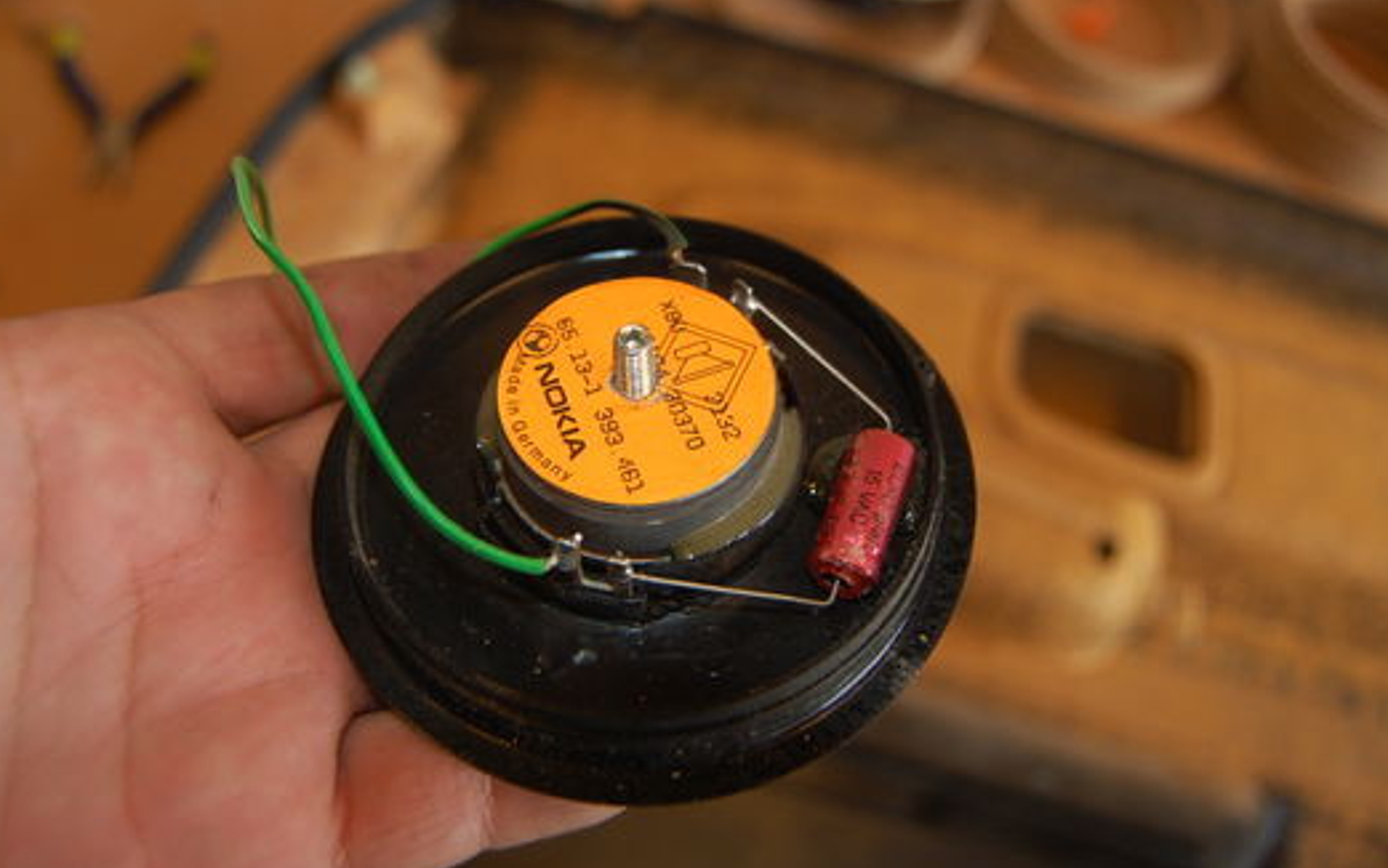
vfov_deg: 35.6
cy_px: 359
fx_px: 1348
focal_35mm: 36
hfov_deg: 54.4
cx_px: 647
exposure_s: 1/60
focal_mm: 19
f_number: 3.5
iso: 360
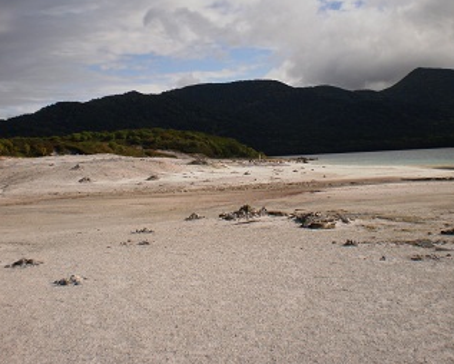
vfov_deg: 34.1
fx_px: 592
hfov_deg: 41.9
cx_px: 254
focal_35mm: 44
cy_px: 155
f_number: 4.6
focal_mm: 6.3
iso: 100
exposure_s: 1/1250
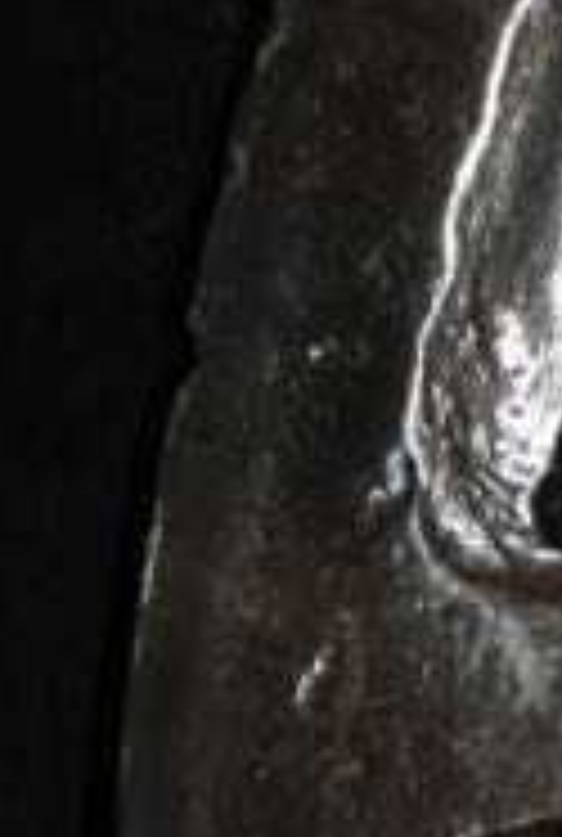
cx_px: 632
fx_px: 14344
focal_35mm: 616
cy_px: 284
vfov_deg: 3.3
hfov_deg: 2.2
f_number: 5.6
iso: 200
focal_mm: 170
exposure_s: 1/60
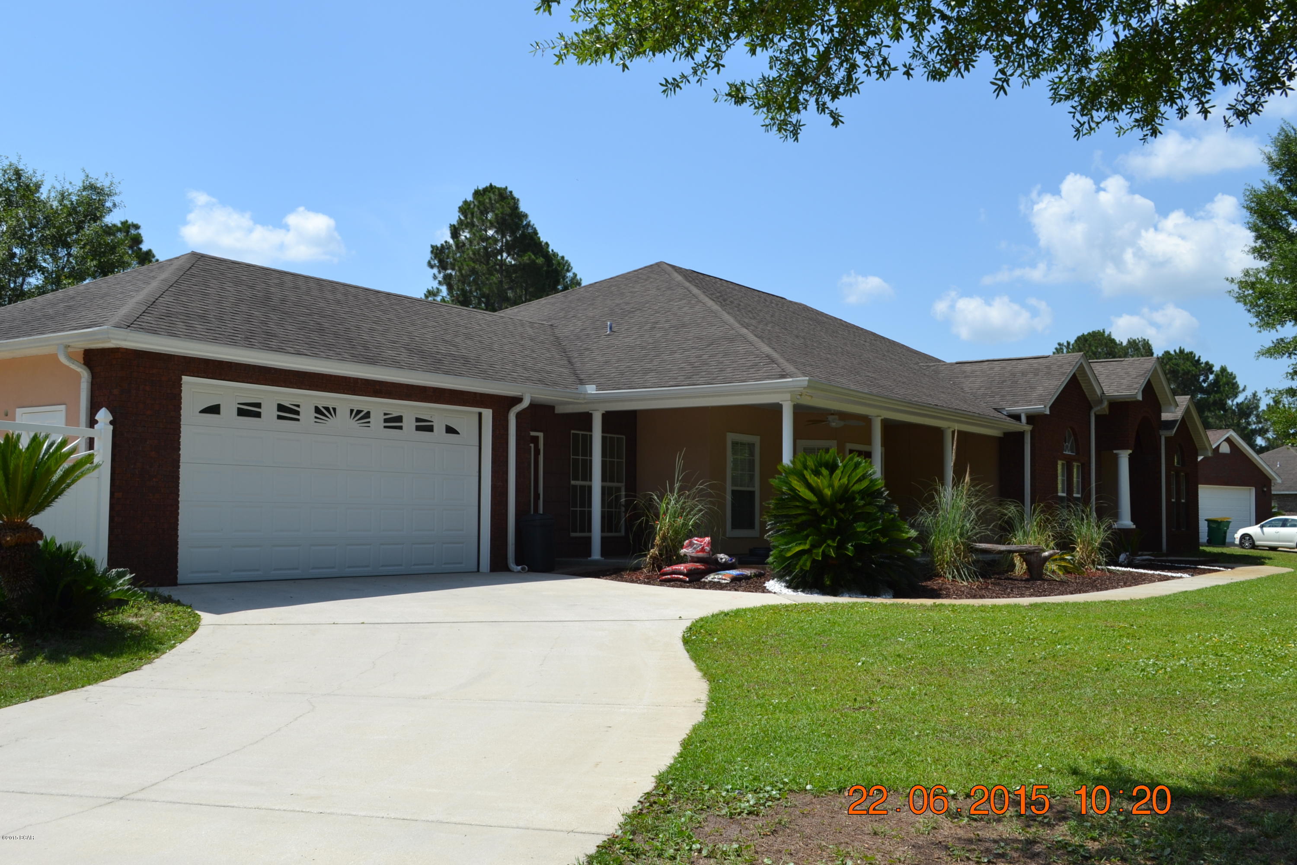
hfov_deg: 53.1
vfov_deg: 36.9
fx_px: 1297
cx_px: 648
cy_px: 432
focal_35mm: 36
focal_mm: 24
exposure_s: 1/250
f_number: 8
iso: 100
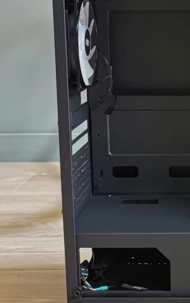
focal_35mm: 78
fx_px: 646
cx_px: 223
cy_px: 136
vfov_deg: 26.5
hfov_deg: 16.1
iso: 125
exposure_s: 1/100
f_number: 1.6
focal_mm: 5.56
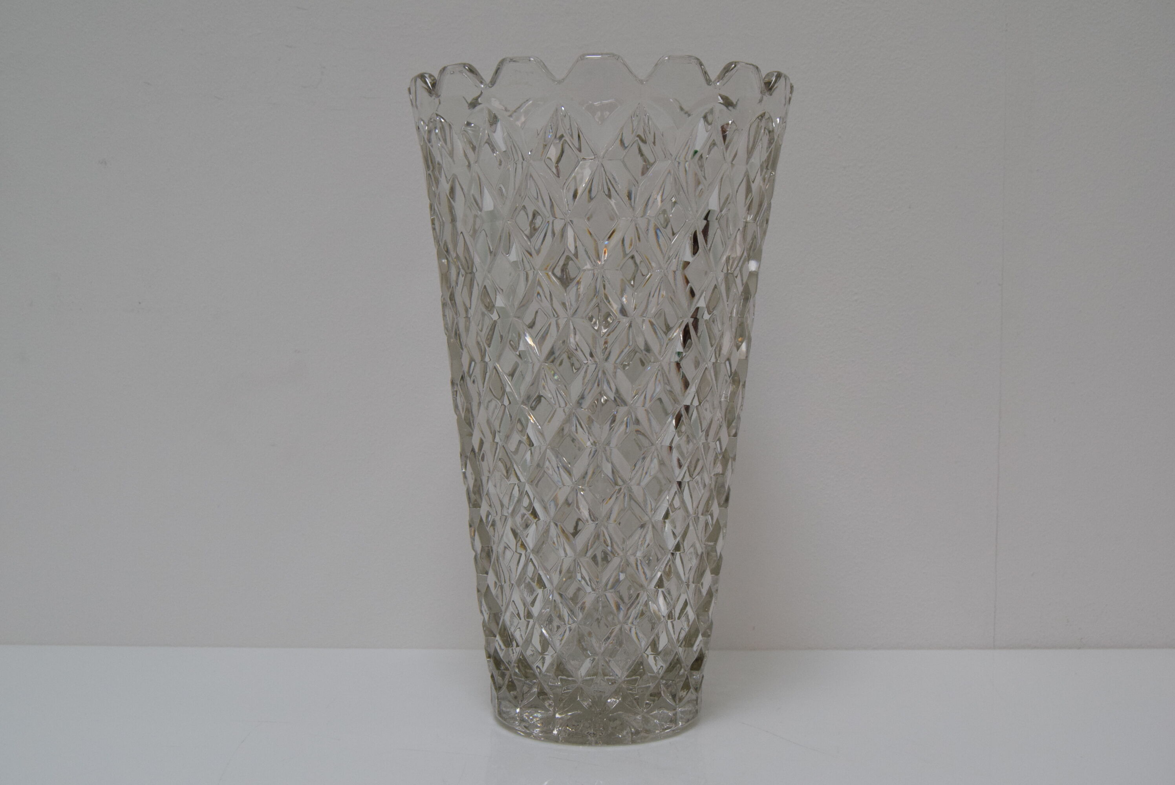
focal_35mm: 45
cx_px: 588
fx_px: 1470
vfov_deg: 29.9
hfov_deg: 43.6
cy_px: 392
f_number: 8
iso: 1600
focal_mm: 30
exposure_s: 1/250
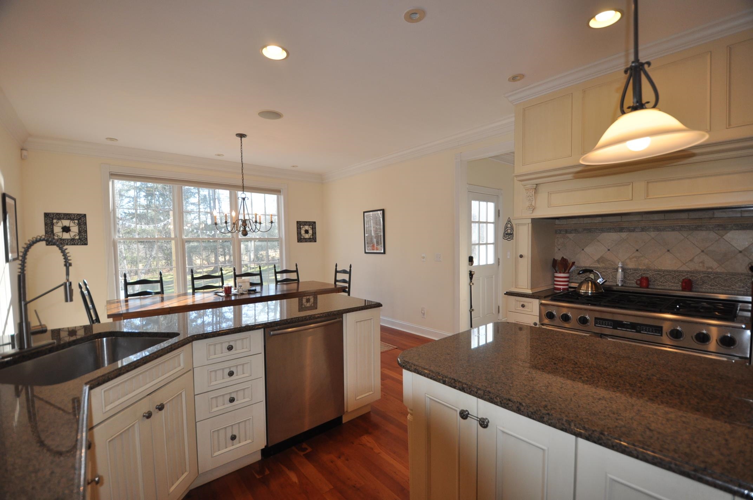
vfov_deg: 77.2
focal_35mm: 15
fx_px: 313
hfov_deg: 100.5
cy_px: 250
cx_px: 376
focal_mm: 10
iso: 400
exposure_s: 1/160
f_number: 3.5
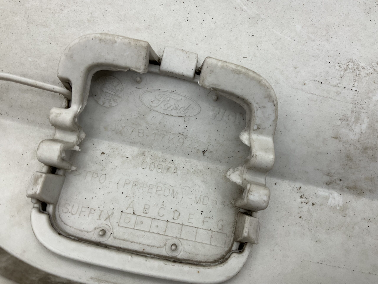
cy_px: 142
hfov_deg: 61.7
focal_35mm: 29
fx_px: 317
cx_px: 189
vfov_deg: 48.2
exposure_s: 1/120
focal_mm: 3
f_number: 1.8
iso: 32
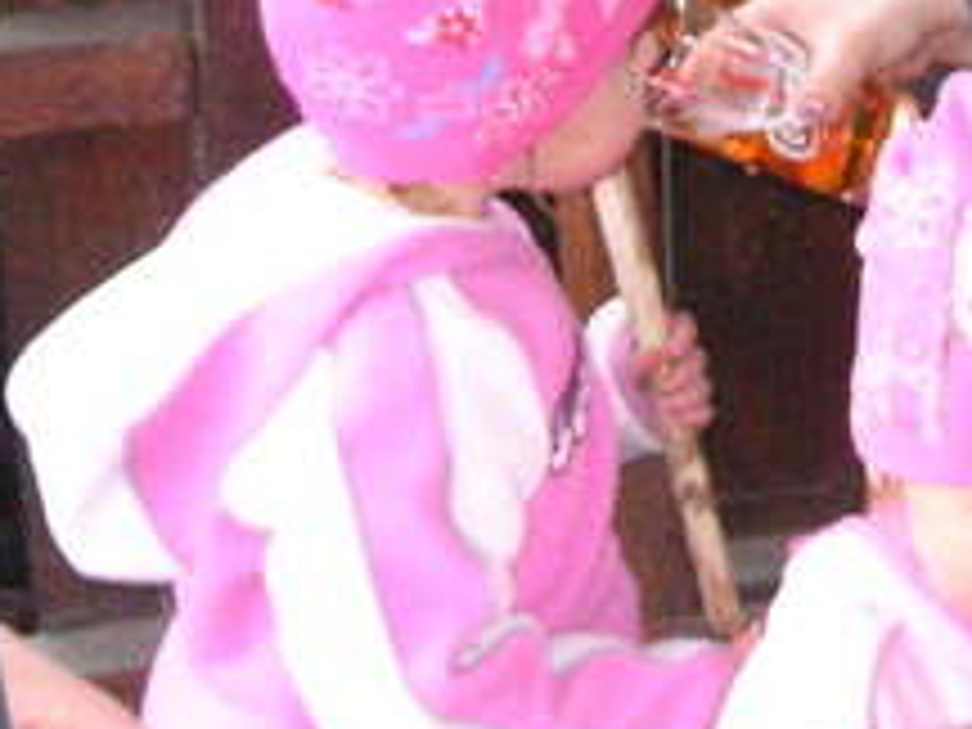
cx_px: 986
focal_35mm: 137
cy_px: -130
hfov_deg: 14.2
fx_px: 3847
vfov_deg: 10.7
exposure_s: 1/90
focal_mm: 6.1
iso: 160
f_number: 2.8
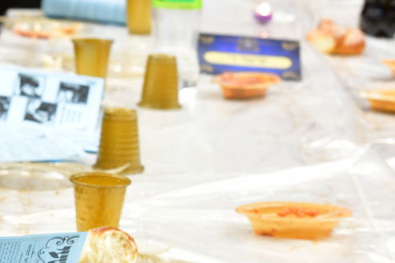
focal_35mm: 221
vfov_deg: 6.2
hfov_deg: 9.1
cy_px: 147
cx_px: -150
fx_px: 2424
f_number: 5.6
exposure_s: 1/100
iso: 3200
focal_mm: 78
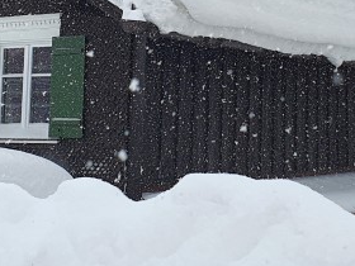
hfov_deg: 20.4
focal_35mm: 95
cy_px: -27
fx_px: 974
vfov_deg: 15.2
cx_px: 278
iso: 50
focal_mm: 4.32
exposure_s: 1/848
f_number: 2.4
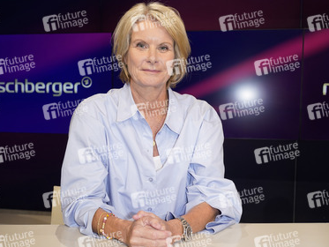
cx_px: 165
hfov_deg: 43.8
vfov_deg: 33.6
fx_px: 409
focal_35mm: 43
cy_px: 131
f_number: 5.6
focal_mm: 37
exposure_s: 1/160
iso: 2000
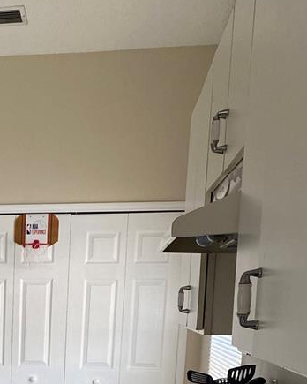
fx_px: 795
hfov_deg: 20.2
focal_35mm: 70
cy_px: 463
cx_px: -80
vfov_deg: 24.5
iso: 125
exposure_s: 1/112
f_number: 1.8
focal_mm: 4.25
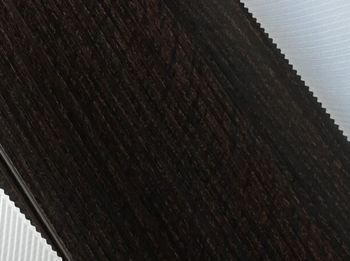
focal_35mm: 149
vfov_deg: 9.9
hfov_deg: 13.3
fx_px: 1504
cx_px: 151
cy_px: 197
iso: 50
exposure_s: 1/40
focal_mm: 4.28
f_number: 2.4
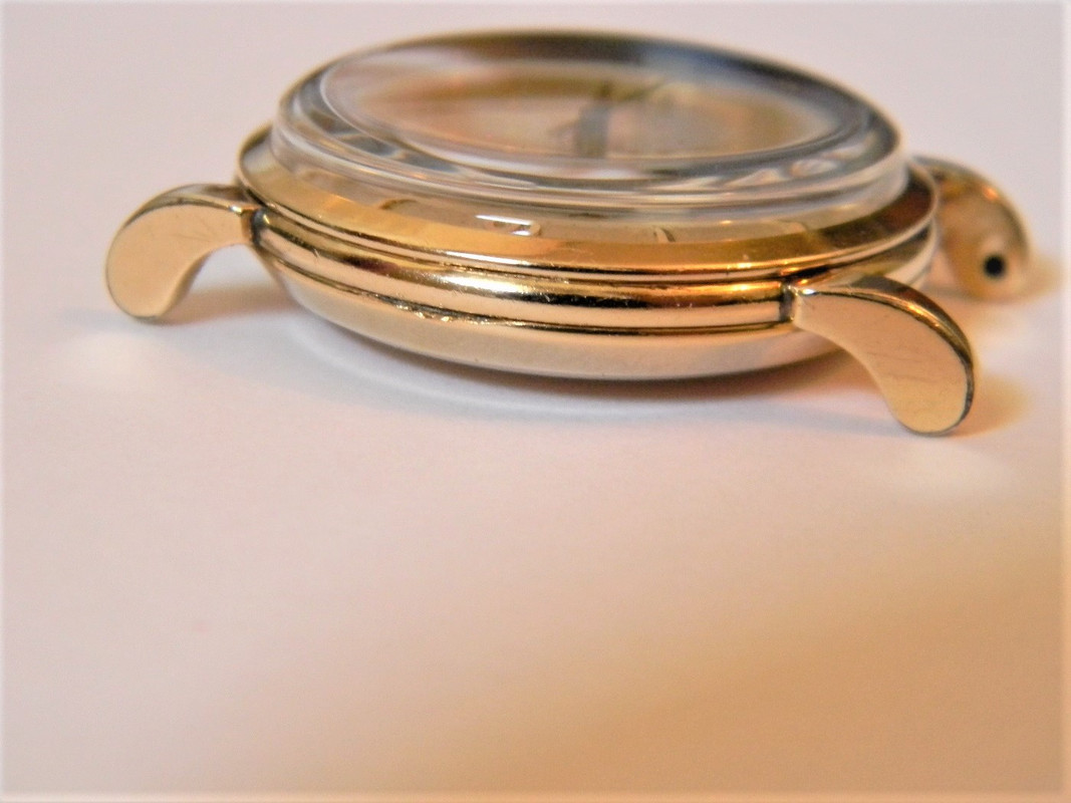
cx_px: 536
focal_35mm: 83
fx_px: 2568
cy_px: 402
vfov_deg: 17.8
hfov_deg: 23.6
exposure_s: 1/14.8
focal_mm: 15.1
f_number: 4.5
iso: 400
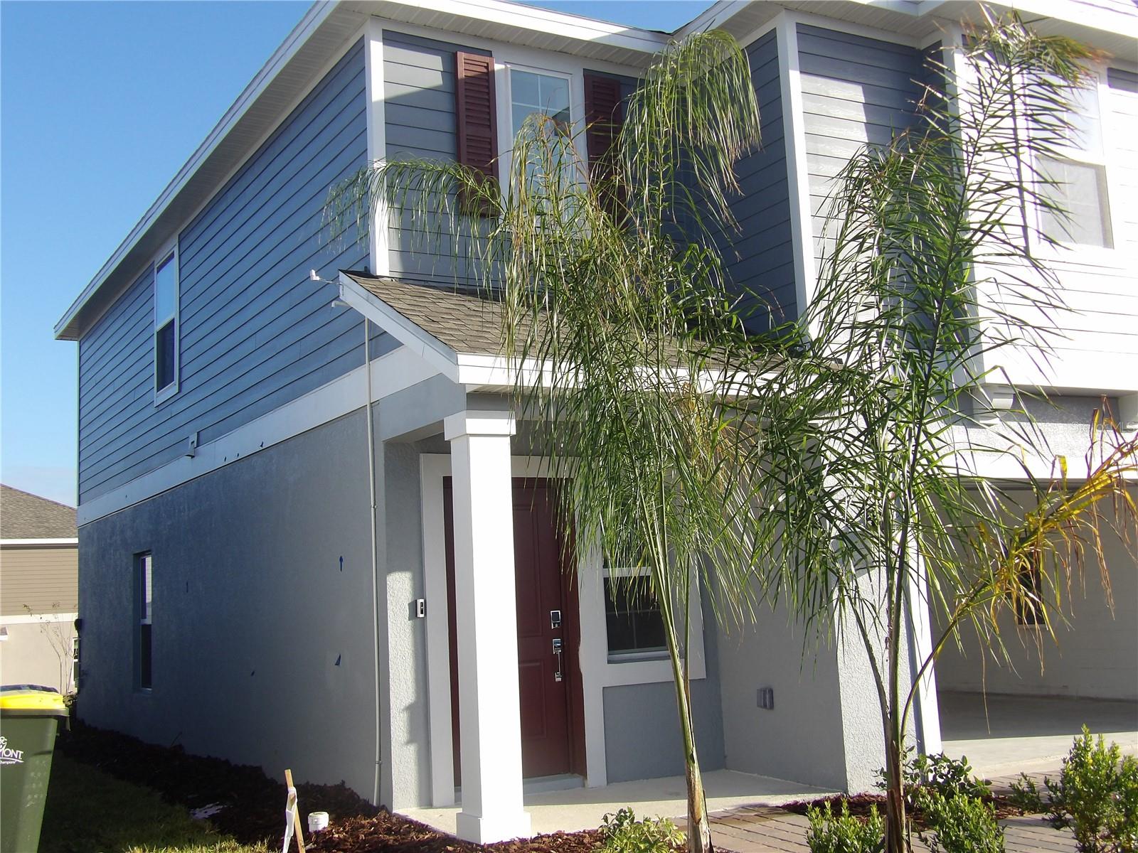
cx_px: 569
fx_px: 1282
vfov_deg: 36.8
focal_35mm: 39
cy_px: 426
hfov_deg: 47.9
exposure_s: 1/437
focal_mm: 7
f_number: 3.7
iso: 100
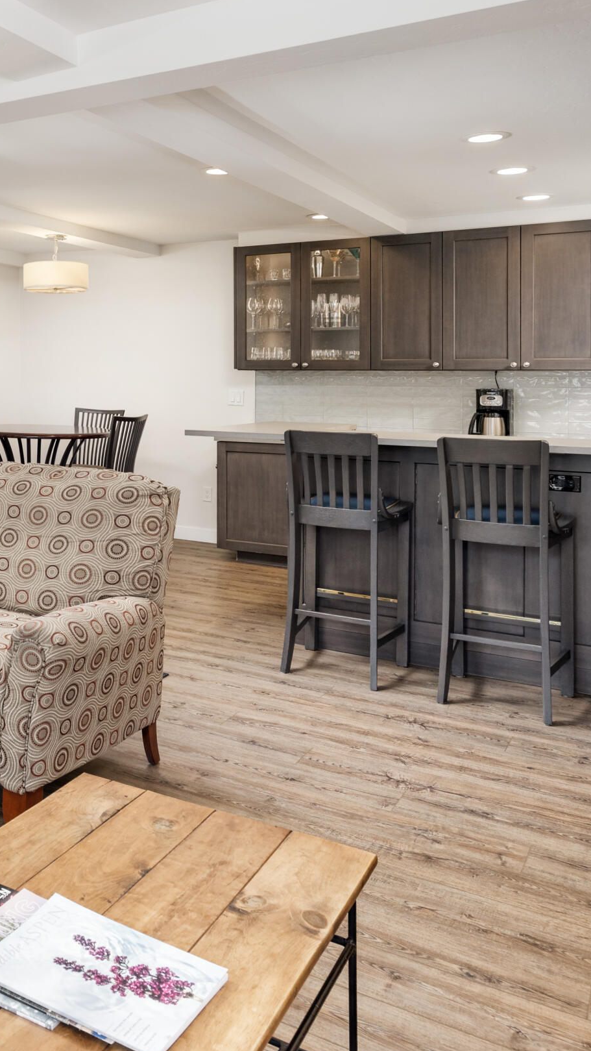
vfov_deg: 59.4
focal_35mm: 33
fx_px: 919
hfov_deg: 32.8
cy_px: 471
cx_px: 1
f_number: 7.1
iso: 640
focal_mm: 17
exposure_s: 1/40
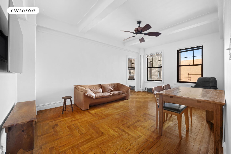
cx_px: 116
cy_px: 77
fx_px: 90
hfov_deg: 104.3
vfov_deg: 81.1
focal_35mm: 14
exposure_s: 4
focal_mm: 14
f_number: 11
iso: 400
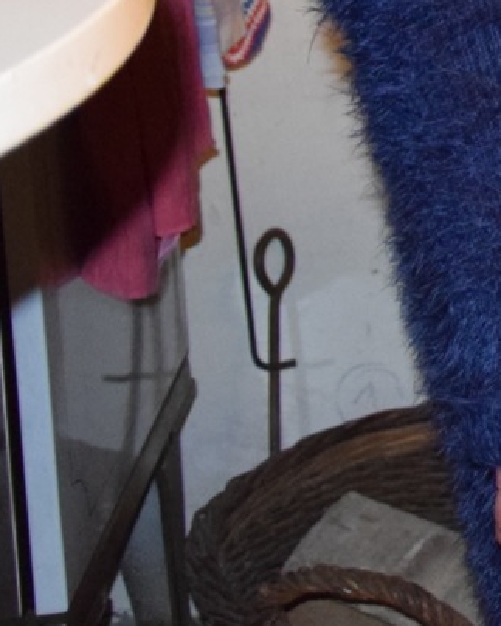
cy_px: -289
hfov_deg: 7.7
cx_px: 1481
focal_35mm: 174
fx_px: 3232
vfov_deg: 10.7
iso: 3200
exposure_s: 1/60
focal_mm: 25
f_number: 4
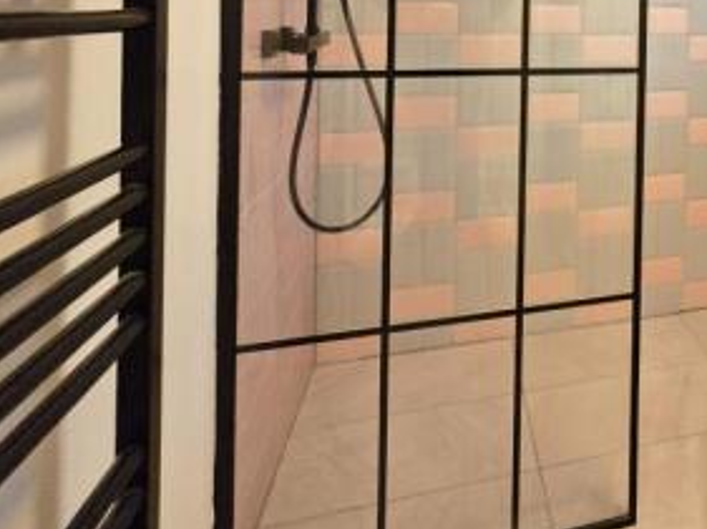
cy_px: -1
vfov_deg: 43.7
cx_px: 648
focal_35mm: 27
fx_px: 551
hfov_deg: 55.8
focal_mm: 2.2
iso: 1600
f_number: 2.2
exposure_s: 1/50
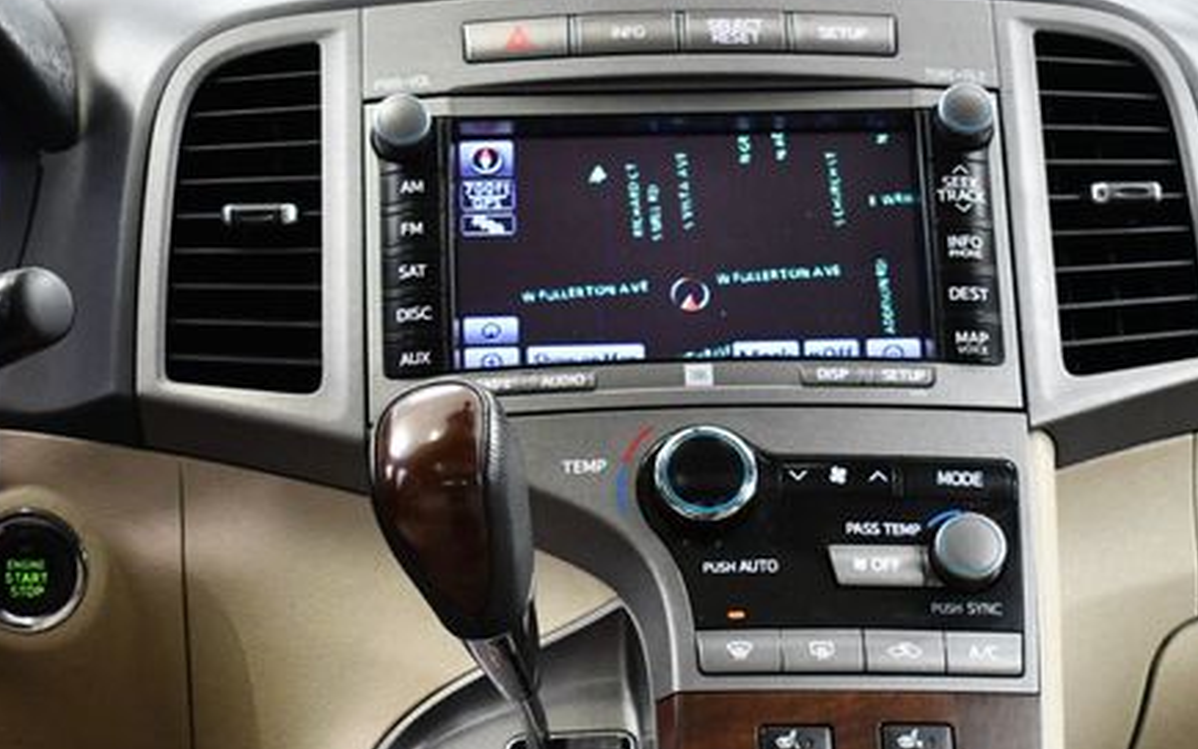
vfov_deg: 12.8
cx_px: 683
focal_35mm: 102
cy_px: 545
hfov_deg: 20.4
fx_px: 3331
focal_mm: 34
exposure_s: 1/80
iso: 3200
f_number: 4.5
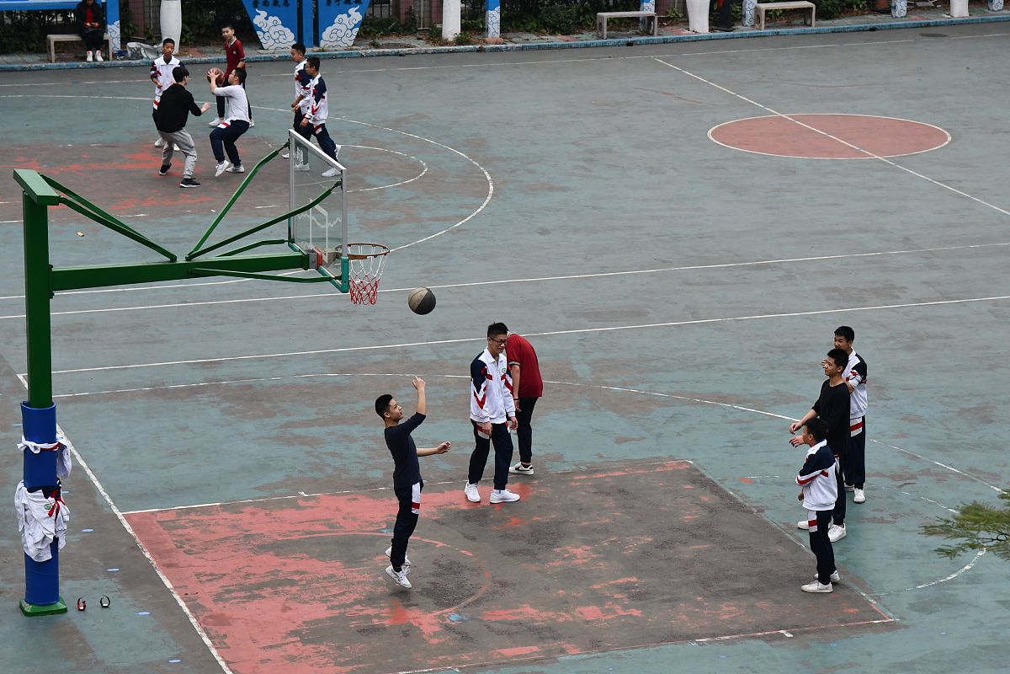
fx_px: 3142
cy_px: 337
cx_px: 505
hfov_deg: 18.3
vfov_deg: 12.2
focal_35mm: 112
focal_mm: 75
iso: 640
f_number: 5.6
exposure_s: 1/640
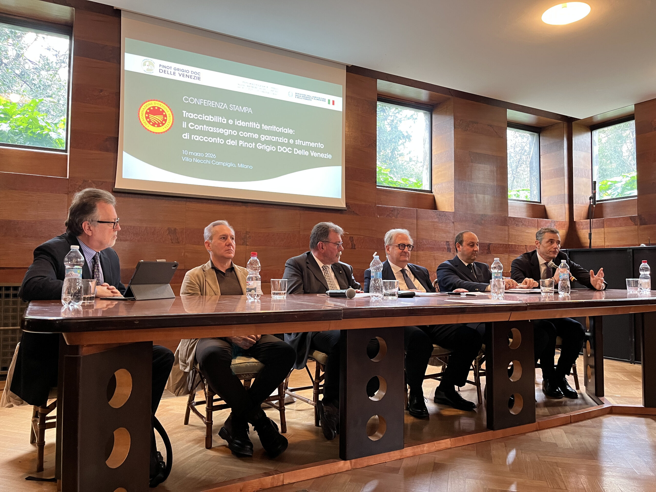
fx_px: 493
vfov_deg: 53.1
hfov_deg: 67.3
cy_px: 246
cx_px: 328
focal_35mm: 26
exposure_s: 1/50
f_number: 1.6
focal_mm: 5.1
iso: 250
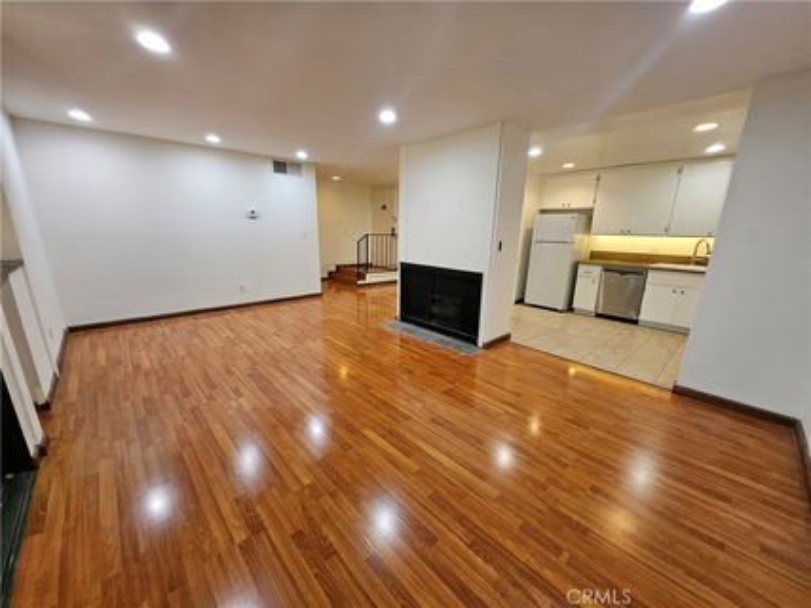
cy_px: 304
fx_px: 304
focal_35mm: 13
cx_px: 406
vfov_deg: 89.9
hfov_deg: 106.2
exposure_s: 1/60
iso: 200
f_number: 2.2
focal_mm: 1.74
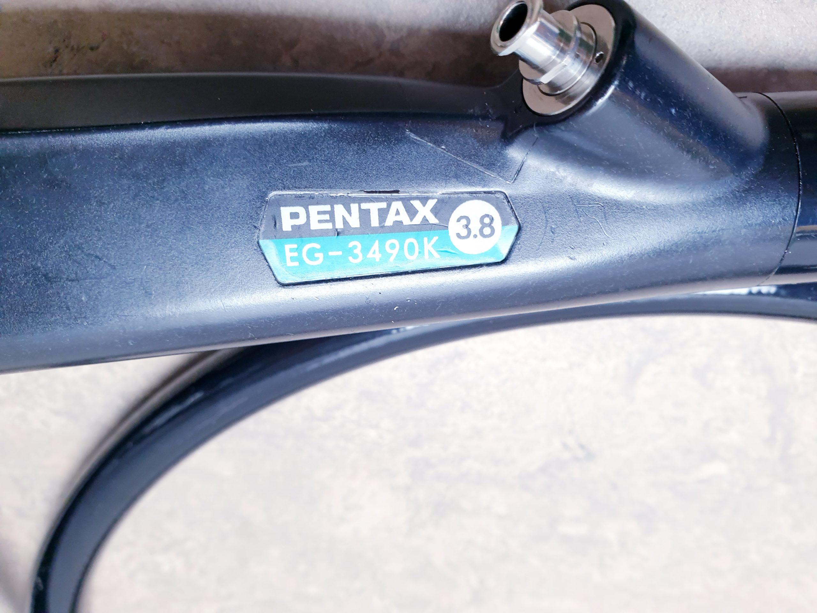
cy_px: 306
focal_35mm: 26
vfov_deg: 53.1
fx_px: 614
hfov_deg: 67.3
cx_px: 408
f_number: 2.4
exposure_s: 1/50
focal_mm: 4.3
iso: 160
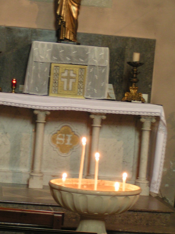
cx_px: 76
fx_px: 815
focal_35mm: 121
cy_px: 91
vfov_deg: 16.3
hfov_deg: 12.2
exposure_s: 1/2.5
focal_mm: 15.2
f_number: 3.5
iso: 200
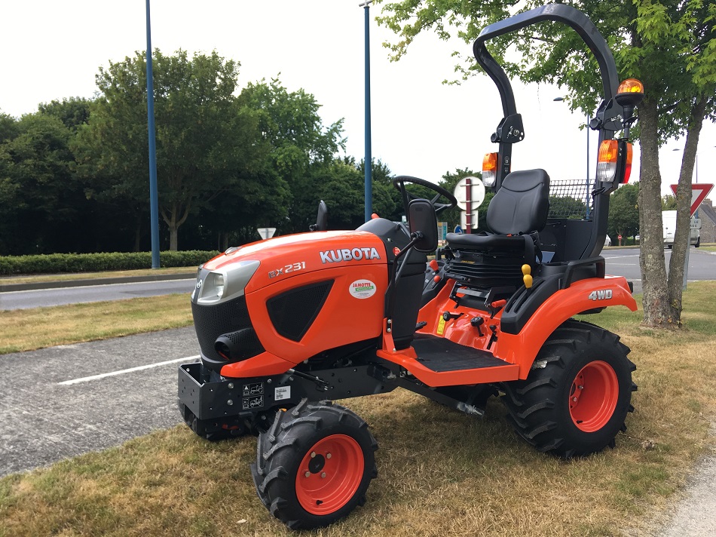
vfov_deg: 48.2
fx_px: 600
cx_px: 358
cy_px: 268
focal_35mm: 29
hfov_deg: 61.7
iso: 25
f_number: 2.2
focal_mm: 4.15
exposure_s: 1/227
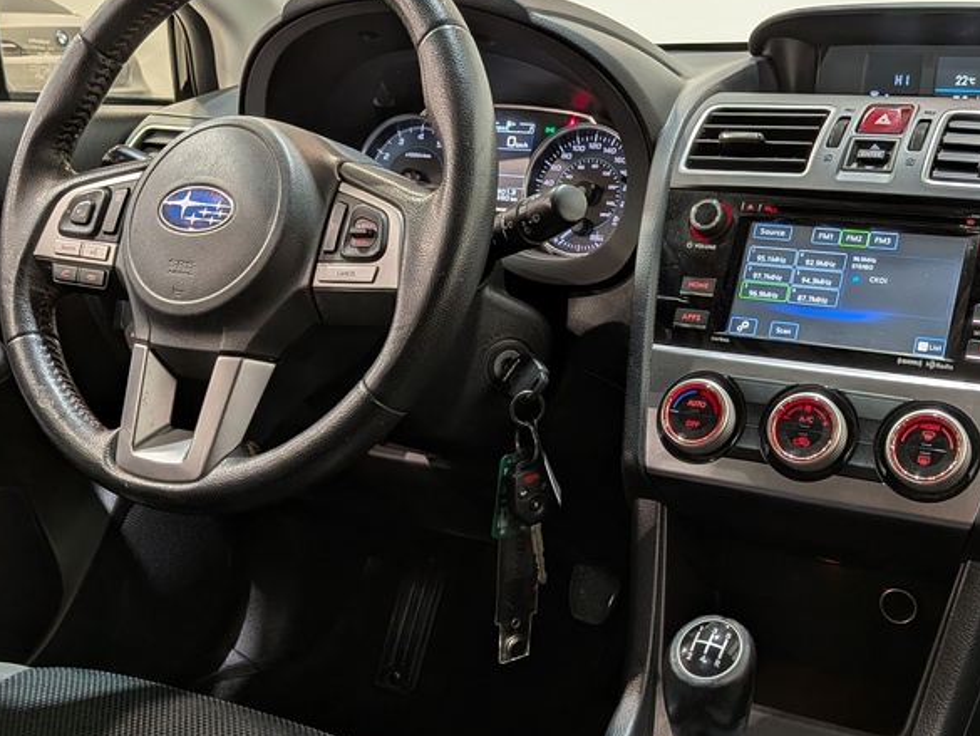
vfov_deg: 34.3
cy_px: 433
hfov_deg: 44.7
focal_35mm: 42
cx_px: 544
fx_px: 1189
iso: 54
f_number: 1.7
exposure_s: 1/30
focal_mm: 4.53
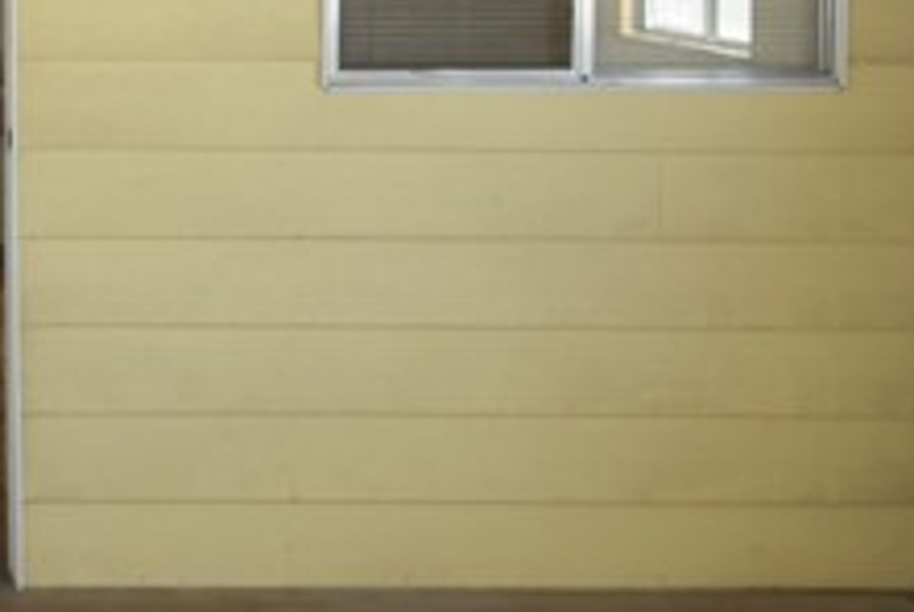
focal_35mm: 81
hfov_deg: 24.4
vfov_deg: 16.8
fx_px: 2059
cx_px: 112
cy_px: 118
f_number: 2.2
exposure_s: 1/100
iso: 125
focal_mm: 10.4
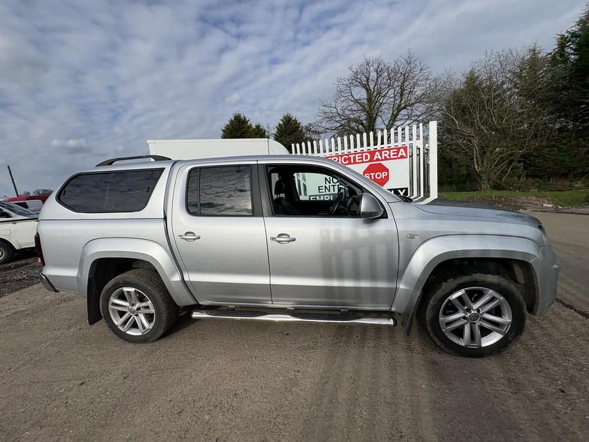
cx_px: 294
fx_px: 238
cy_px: 221
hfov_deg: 102.1
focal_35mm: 14
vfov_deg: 85.7
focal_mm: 2.22
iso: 50
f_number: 2.2
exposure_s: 1/3390
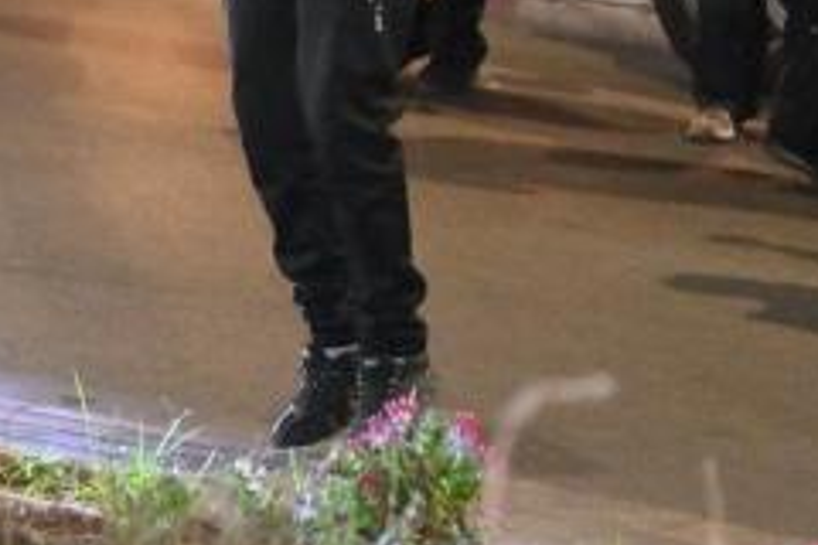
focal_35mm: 247
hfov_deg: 8.3
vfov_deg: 5.5
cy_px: -271
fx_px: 5612
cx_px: 239
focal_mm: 58
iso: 3200
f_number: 4
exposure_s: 1/125
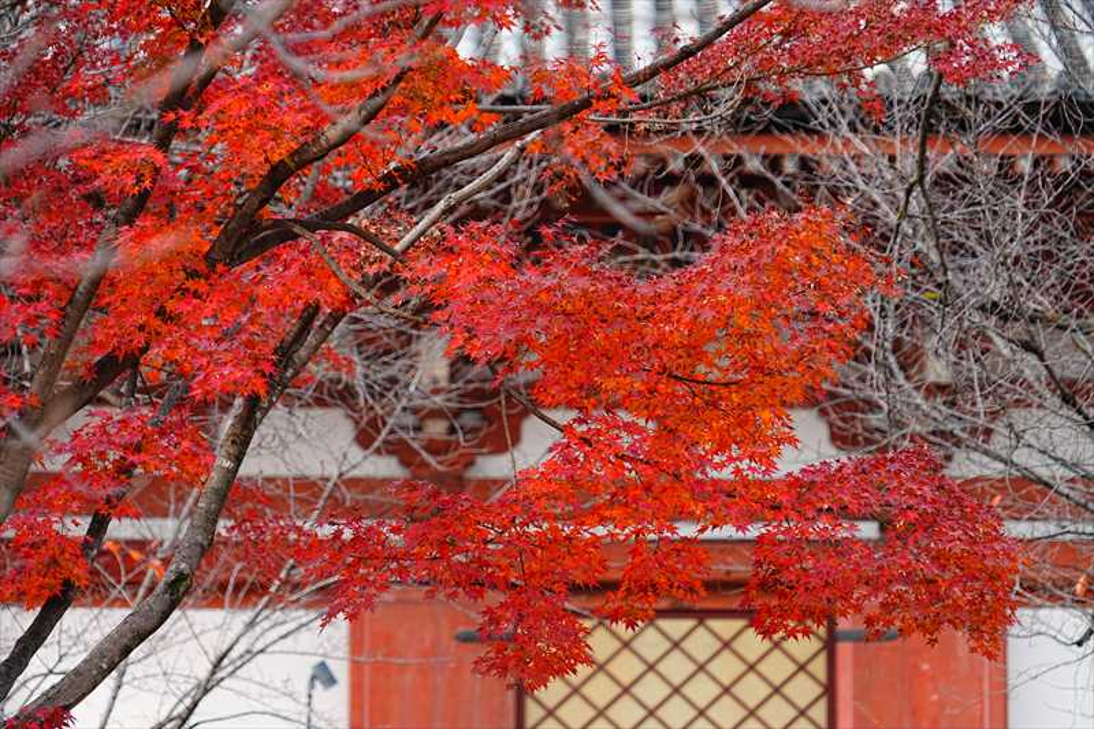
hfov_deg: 14.8
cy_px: 364
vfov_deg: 9.9
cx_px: 547
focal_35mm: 139
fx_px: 4223
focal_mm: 139
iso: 250
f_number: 6.3
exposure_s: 1/160
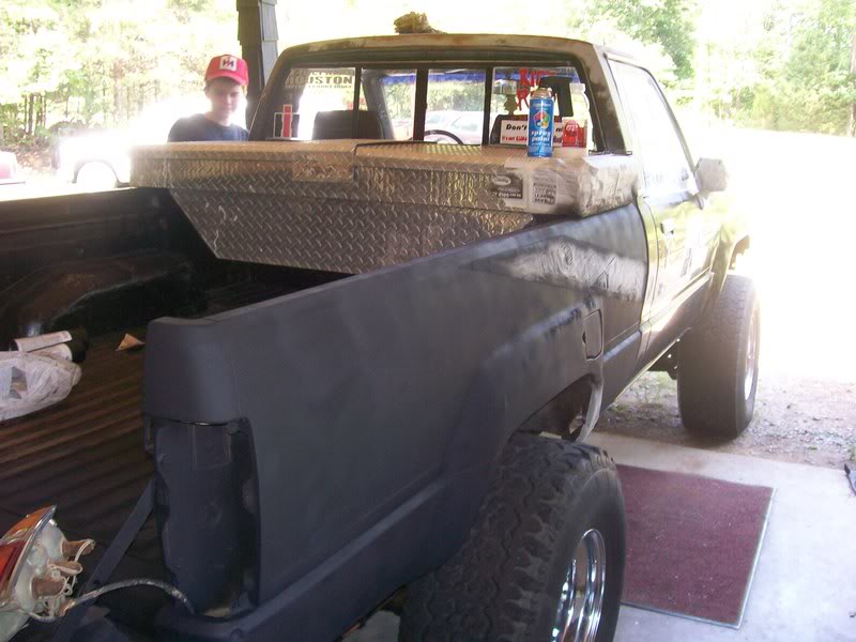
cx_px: 428
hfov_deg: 51.4
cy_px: 321
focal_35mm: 36
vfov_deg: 39.7
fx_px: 890
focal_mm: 6
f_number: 2.7
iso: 140
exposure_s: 1/64
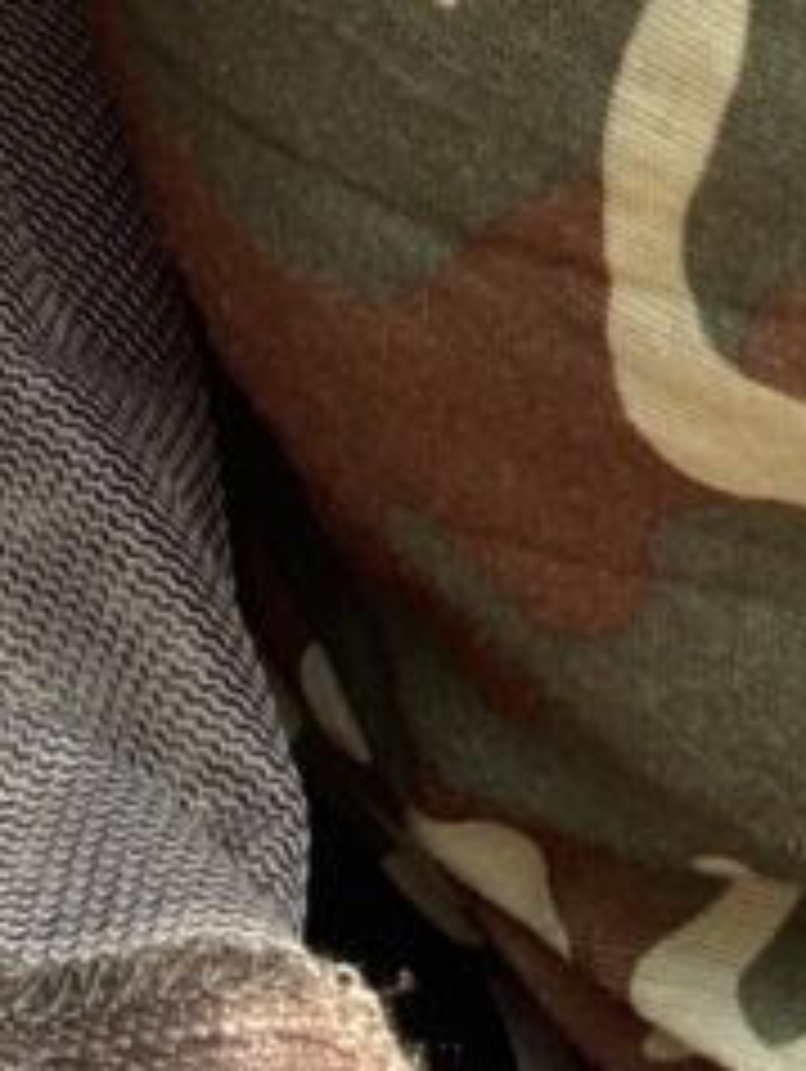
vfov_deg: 14.5
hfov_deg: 11.1
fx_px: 3998
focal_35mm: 129
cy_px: -396
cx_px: 1207
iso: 40
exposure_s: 1/122
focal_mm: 2.71
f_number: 2.2
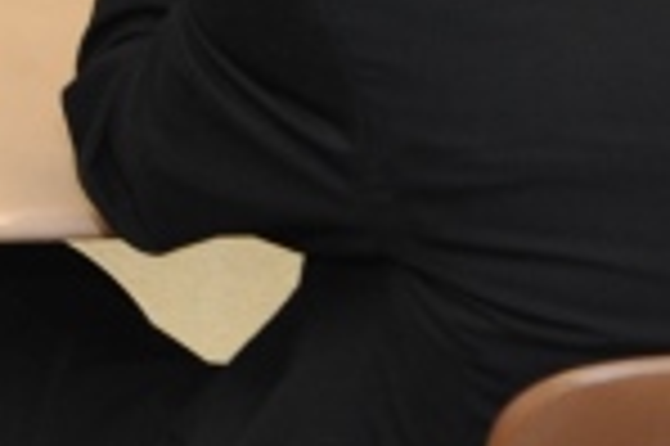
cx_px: -1353
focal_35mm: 208
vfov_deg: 6.2
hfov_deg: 8.3
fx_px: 3867
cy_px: -761
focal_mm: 31
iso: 1000
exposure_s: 1/100
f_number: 7.1
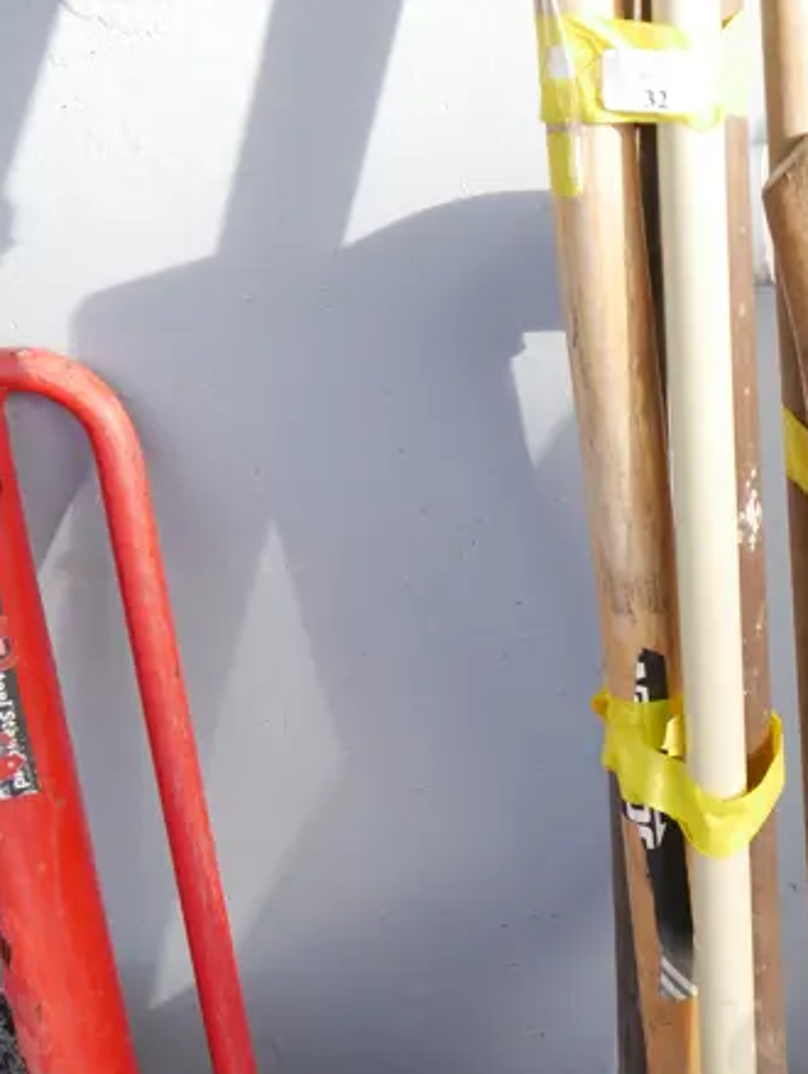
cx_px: 939
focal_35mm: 70
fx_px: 2175
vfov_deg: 27.2
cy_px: 851
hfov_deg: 19.9
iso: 200
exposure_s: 1/200
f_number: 5
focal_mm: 15
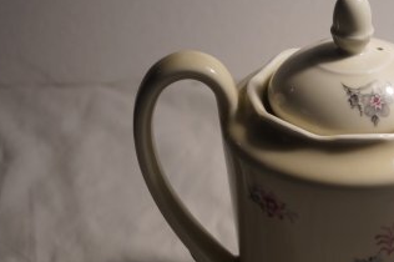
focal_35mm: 85
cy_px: 200
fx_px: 929
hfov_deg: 23.6
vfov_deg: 16.0
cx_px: 320
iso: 500
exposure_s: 1/60
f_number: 4.5
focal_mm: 28
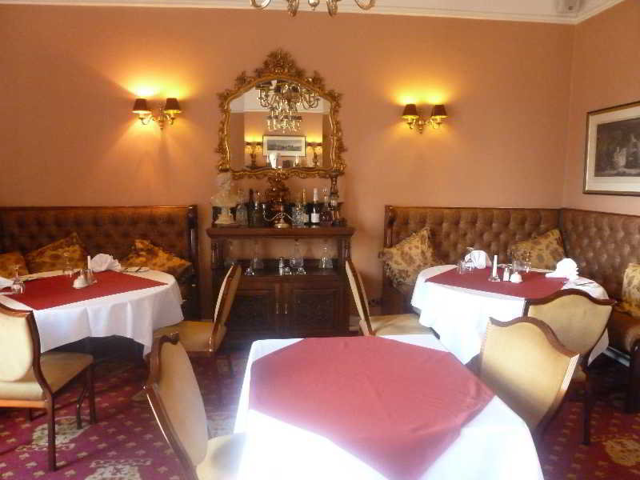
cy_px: 240
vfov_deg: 56.8
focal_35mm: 24
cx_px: 320
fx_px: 444
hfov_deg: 71.6
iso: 800
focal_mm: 4.3
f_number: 3.3
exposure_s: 1/15
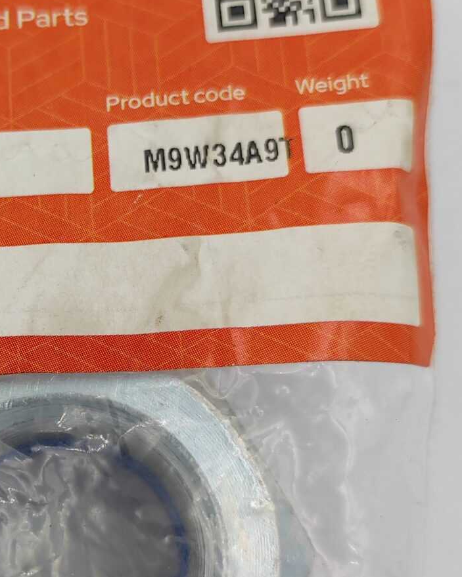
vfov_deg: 26.7
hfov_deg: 21.2
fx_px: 1214
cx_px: 74
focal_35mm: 71
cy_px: 339
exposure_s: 1/199
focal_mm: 4.7
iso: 50
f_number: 1.79
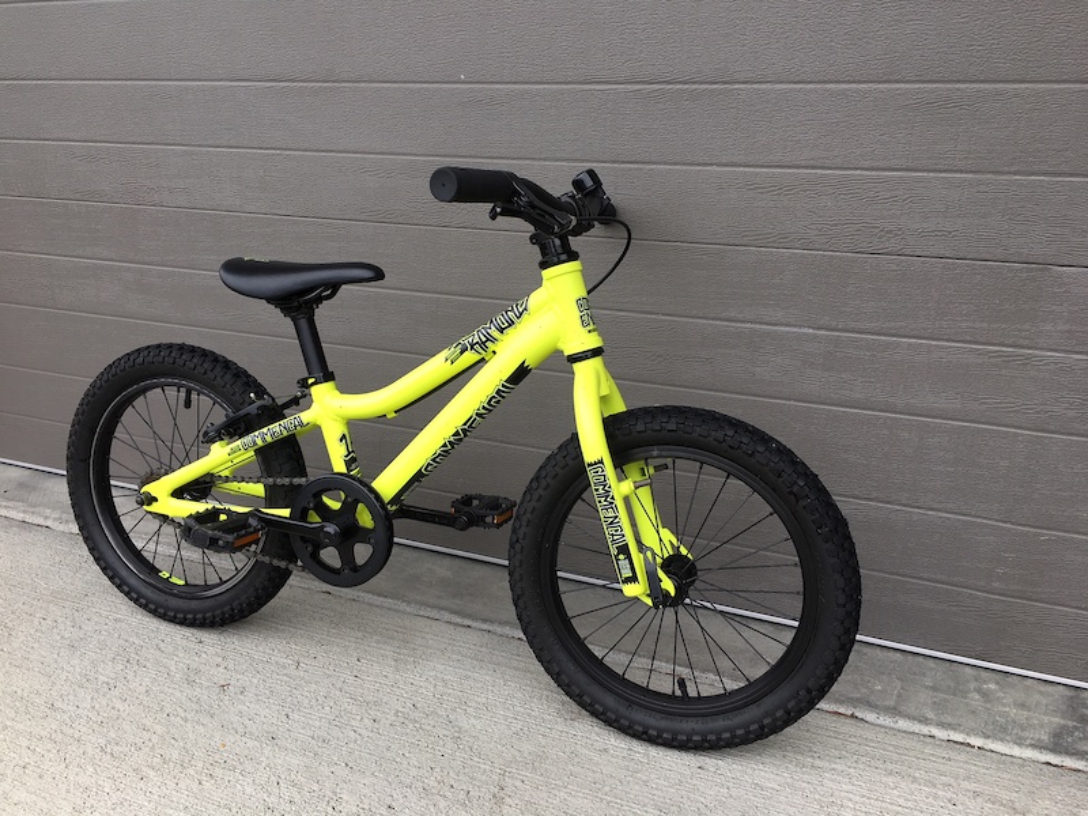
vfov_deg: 48.2
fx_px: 911
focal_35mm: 29
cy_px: 408
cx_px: 544
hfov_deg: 61.7
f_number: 2.2
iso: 25
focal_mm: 4.15
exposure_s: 1/120
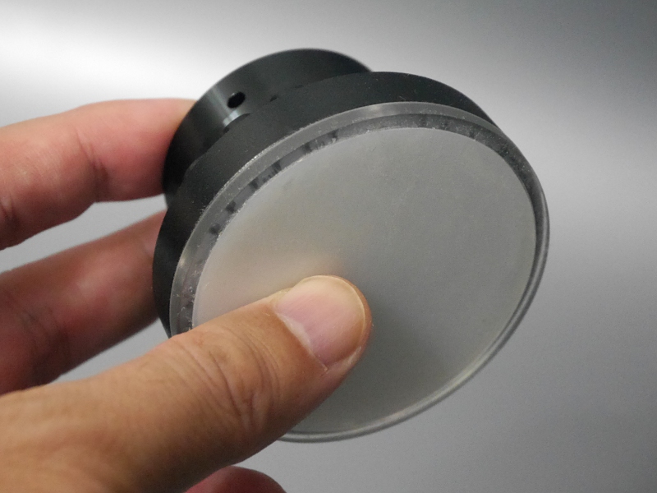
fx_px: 1594
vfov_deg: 17.6
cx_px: 328
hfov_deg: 23.3
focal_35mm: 84
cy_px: 246
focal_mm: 42
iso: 3200
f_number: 5.6
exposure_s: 1/80
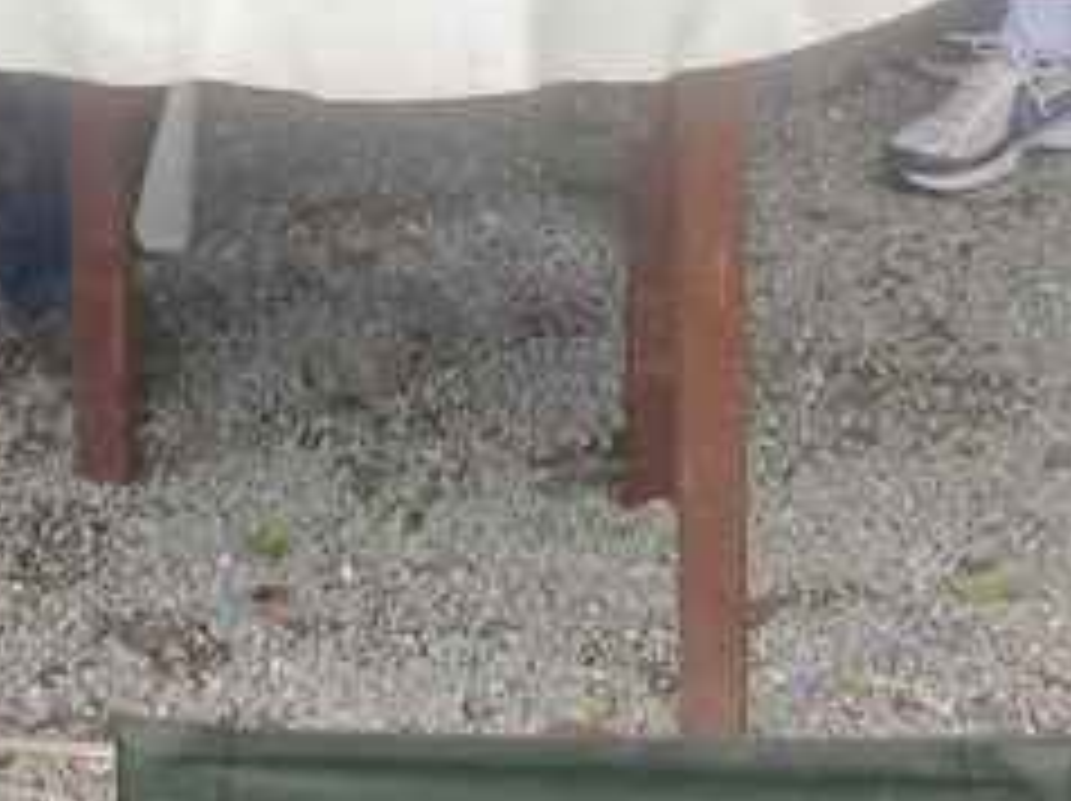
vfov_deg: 9.0
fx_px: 4791
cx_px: 504
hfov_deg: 12.8
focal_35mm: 155
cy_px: -814
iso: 64
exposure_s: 1/250
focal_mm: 6.3
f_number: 2.8
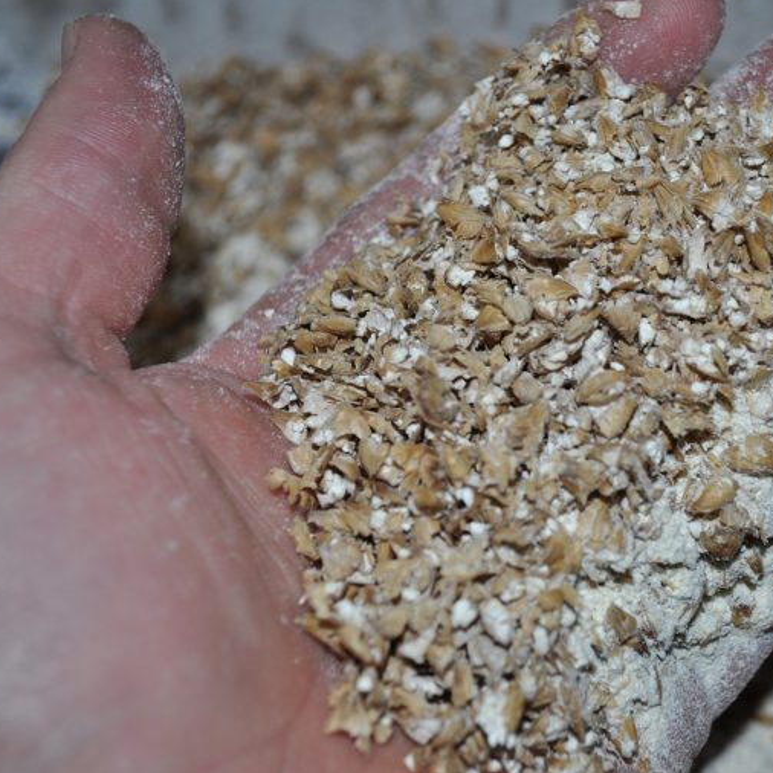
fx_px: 1709
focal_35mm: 68
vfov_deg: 25.5
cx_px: 564
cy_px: 386
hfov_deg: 25.2
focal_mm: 35
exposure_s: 1/125
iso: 200
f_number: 5.6
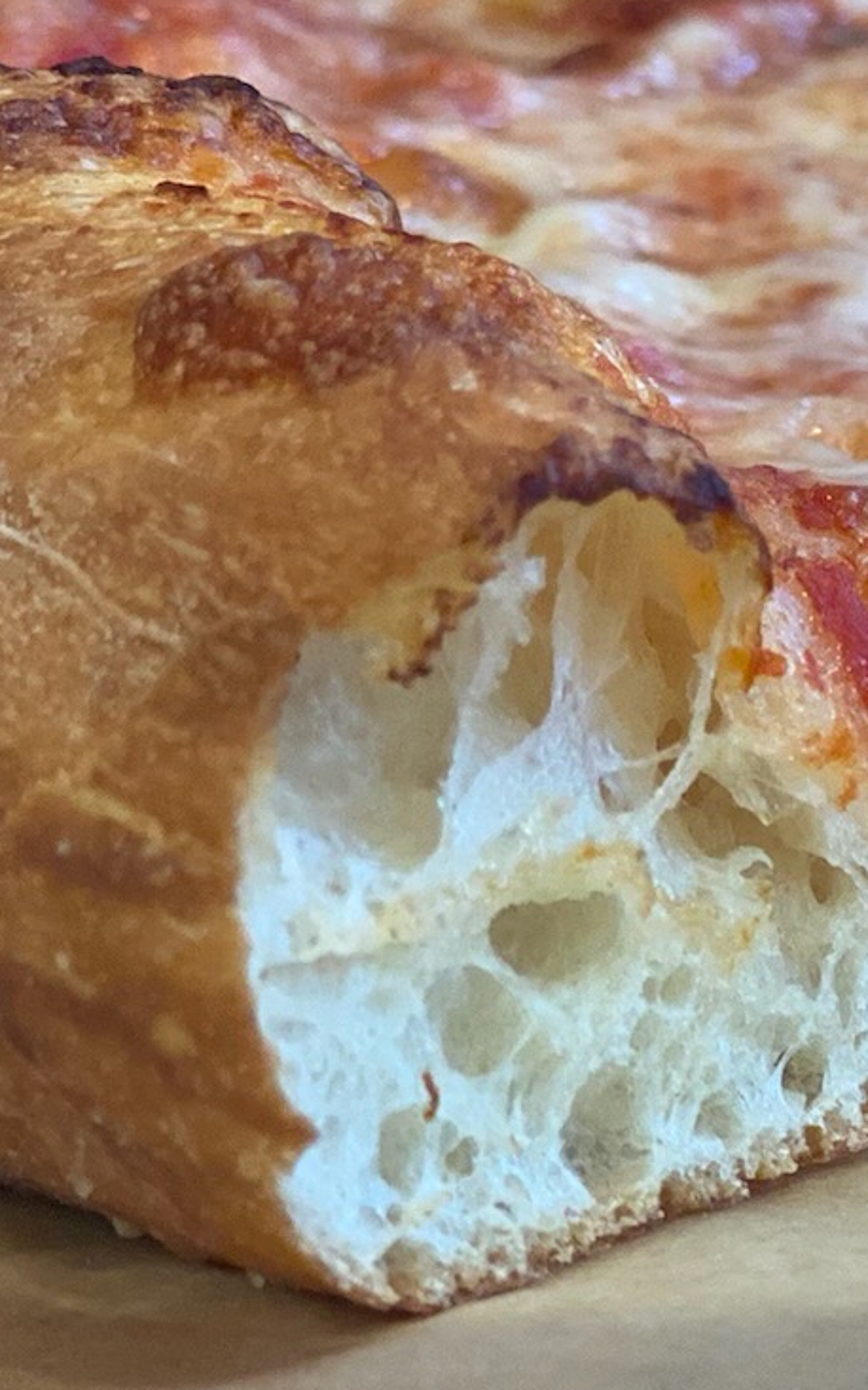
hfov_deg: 8.2
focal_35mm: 154
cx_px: 1503
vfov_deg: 13.6
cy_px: 705
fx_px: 5830
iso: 125
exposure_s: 1/120
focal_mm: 6
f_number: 2
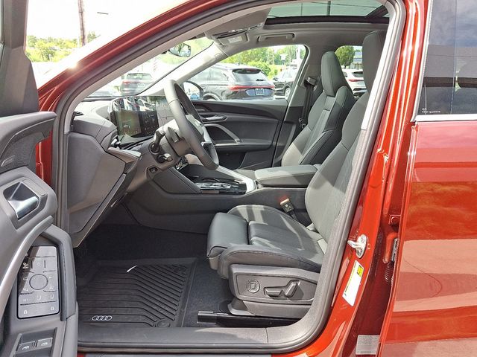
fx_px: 344
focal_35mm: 25
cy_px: 178
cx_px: 238
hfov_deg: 69.4
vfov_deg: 54.9
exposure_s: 1/118
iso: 25
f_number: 1.8
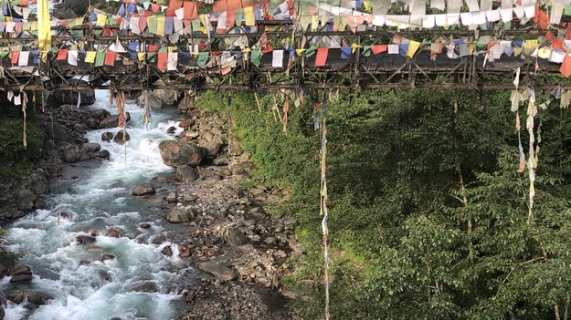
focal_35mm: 50
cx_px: 178
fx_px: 757
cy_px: 225
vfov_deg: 23.8
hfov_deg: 40.7
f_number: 1.8
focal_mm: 4
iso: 20
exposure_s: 1/267
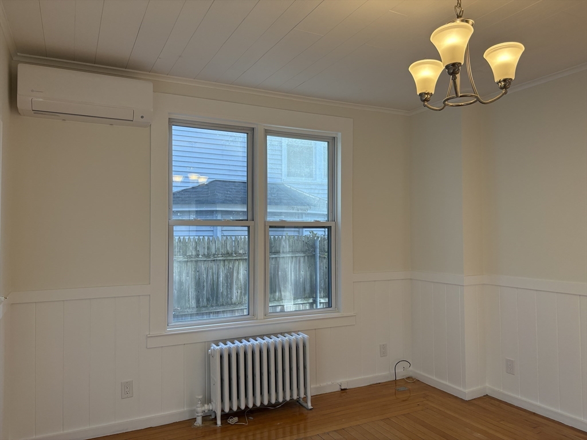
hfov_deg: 67.3
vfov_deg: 53.1
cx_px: 294
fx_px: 441
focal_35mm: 26
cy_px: 220
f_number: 1.6
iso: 80
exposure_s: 1/240
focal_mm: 5.96
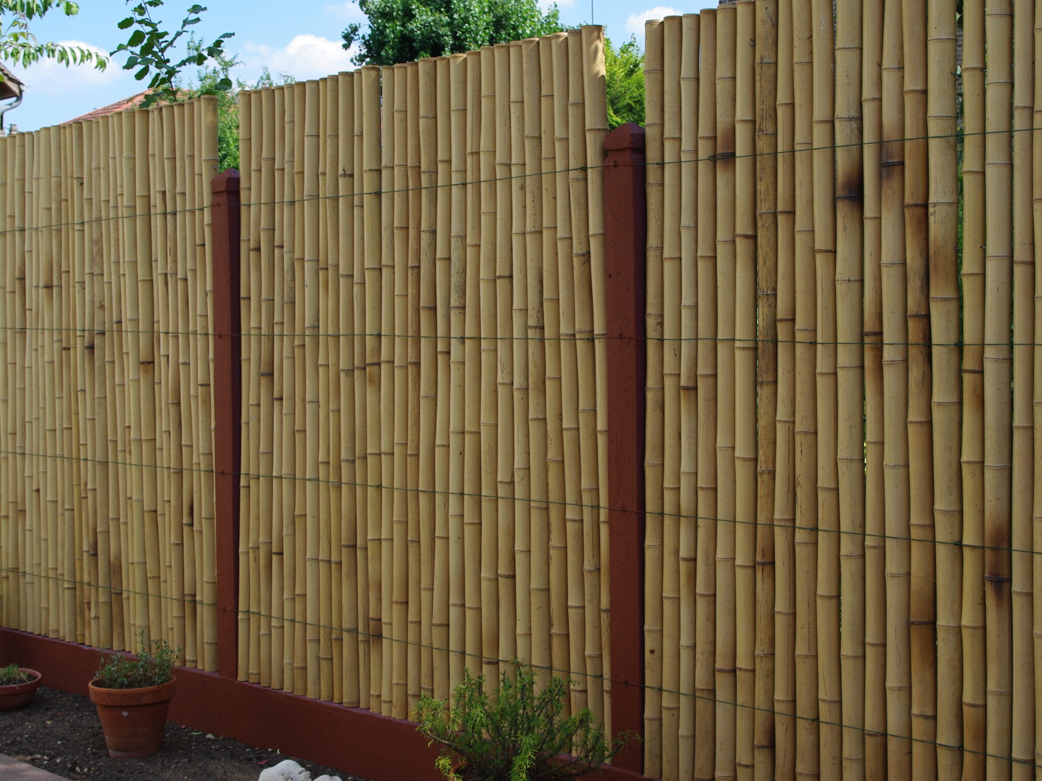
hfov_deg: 34.4
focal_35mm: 56
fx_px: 1685
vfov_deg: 26.1
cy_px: 389
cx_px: 517
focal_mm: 30.63
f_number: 6.7
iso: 100
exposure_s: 1/125
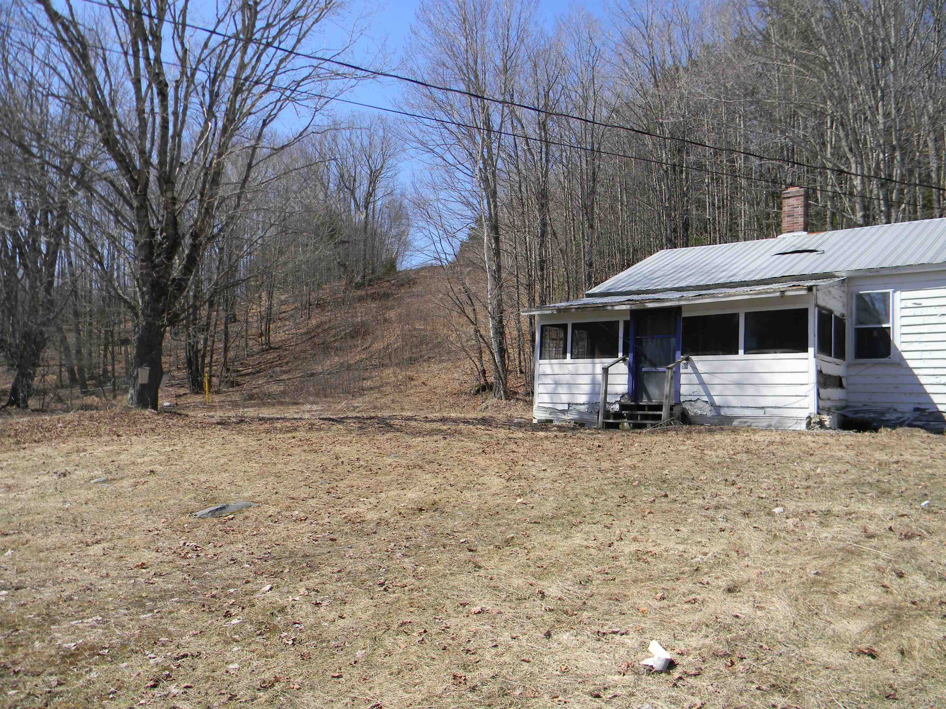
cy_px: 354
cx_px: 473
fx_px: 765
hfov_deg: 63.4
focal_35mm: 28
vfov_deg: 49.7
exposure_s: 1/700
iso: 80
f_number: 3.5
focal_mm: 5
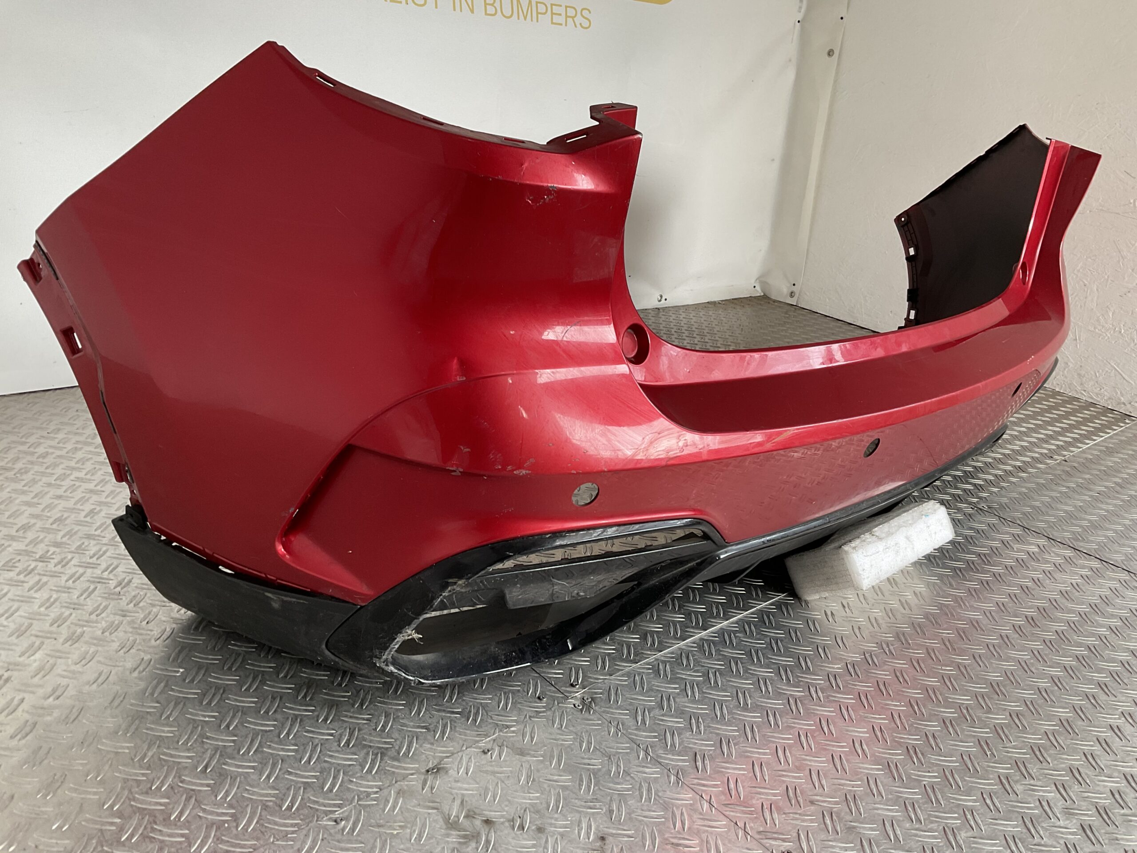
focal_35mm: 29
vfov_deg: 48.2
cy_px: 426
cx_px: 568
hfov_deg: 61.7
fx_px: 953
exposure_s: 1/100
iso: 40
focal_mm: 3
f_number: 1.8
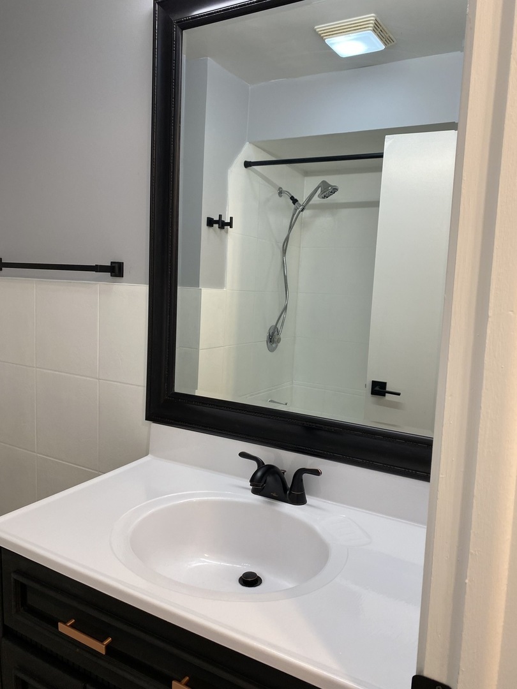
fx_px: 518
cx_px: 258
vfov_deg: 67.3
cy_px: 344
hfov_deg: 53.1
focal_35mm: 26
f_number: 1.8
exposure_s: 1/120
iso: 100
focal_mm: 4.25
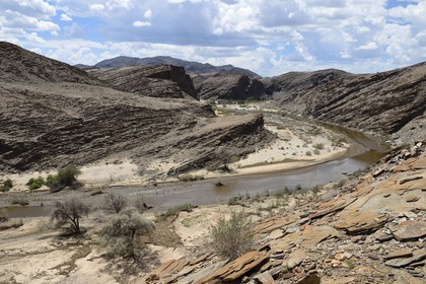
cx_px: 213
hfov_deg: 58.7
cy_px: 142
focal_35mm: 32
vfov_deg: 41.1
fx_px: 379
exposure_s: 1/400
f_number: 13
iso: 200
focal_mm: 32
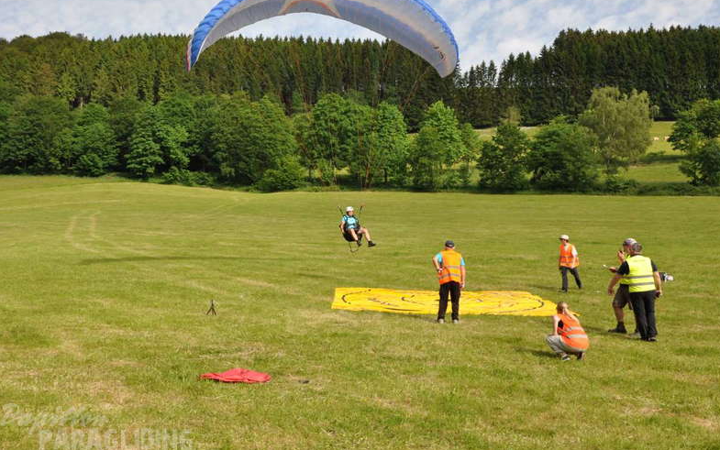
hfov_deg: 50.9
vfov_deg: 33.2
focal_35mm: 39
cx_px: 362
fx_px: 756
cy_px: 213
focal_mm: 25
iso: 200
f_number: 9
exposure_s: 1/320
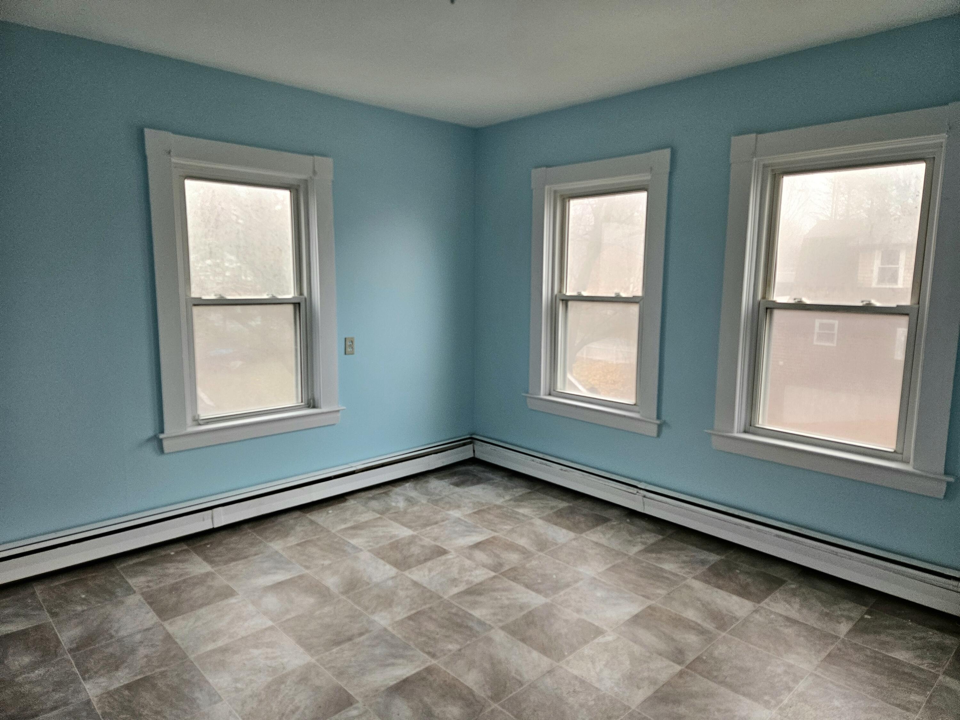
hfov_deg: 73.9
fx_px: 638
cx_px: 480
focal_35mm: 23
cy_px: 360
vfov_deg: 58.9
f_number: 1.8
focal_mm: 5.4
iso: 250
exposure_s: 1/208
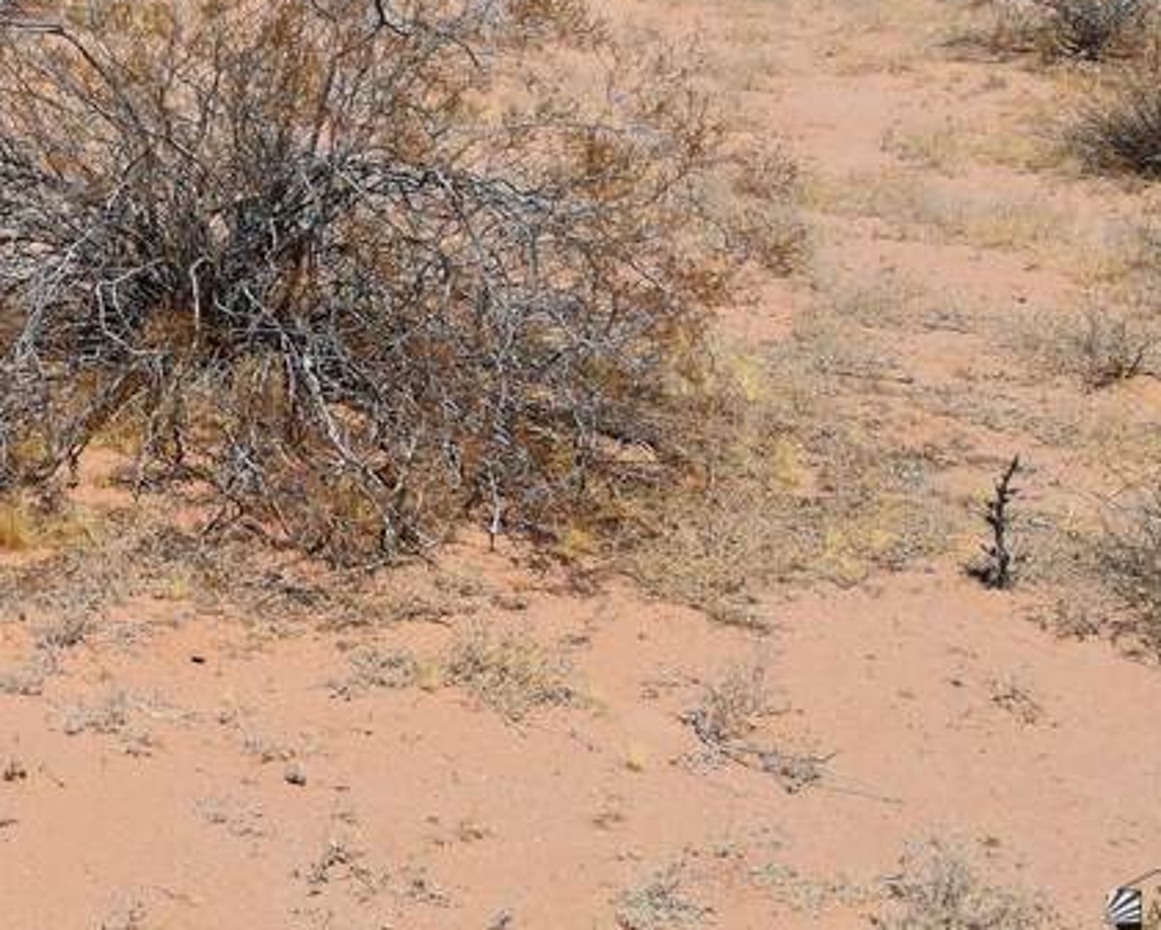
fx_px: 2646
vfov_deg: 18.7
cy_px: -233
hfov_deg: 21.5
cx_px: -488
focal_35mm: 77
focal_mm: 18
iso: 200
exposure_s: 1/500
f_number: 11
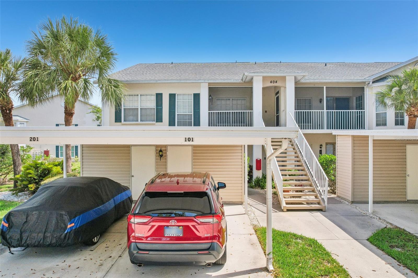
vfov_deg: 57.2
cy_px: 139
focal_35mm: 22
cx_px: 209
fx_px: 255
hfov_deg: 78.6
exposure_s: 1/2500
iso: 100
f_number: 2.8
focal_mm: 8.4
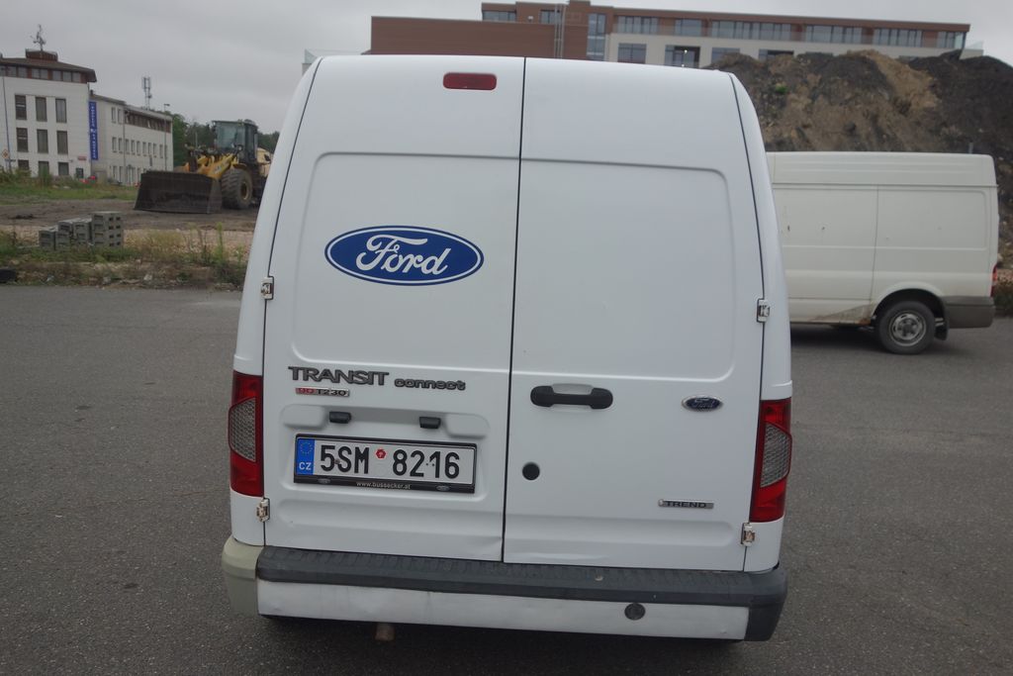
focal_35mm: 28
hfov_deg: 65.5
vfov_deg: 46.4
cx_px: 506
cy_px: 338
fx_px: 788
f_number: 2.8
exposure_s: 1/100
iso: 125
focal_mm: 10.4
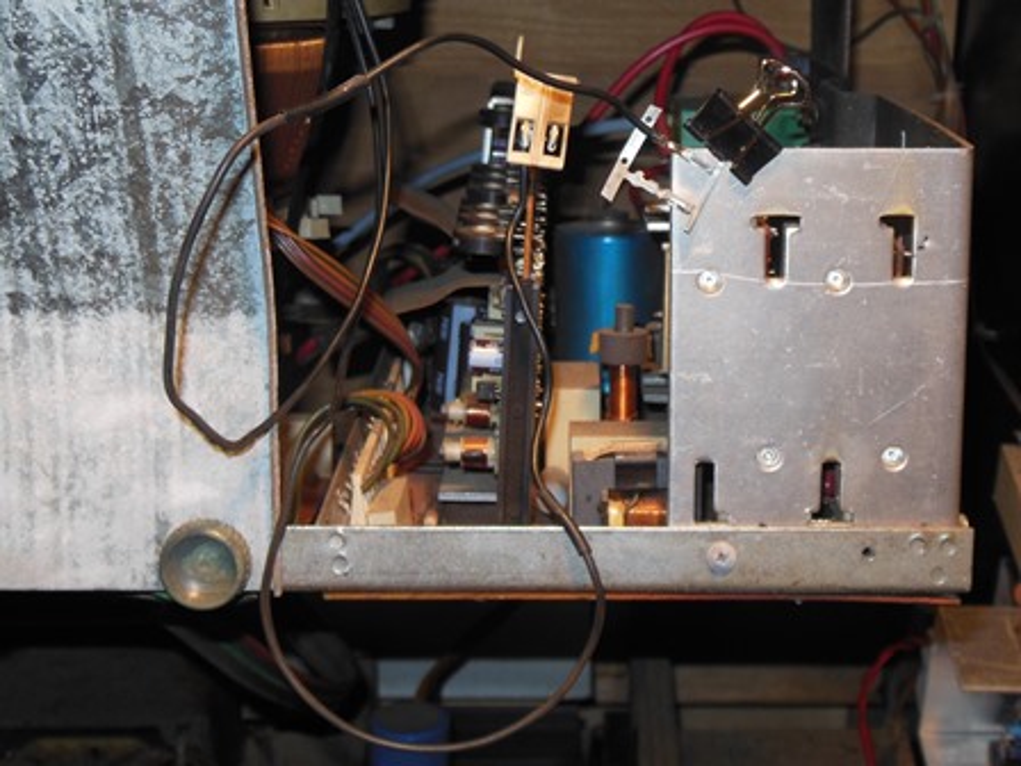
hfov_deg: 43.9
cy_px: 383
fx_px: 1268
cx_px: 510
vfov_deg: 33.6
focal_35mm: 43
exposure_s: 1/30
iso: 125
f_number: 3.8
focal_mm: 7.7
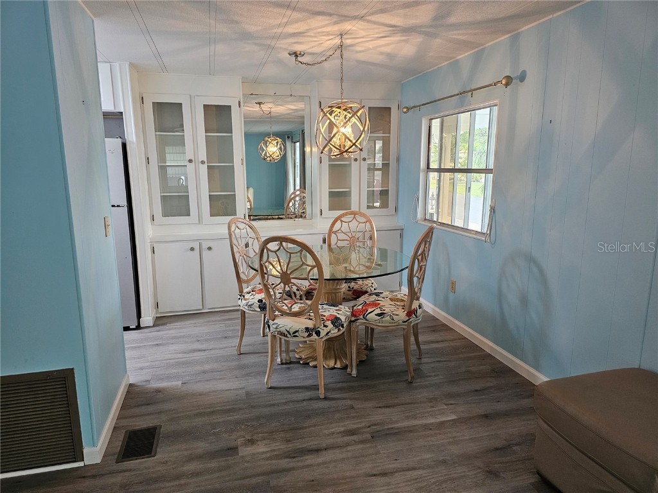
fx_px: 437
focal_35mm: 23
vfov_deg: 58.9
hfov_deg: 73.9
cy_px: 246
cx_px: 329
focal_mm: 6.3
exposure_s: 1/120
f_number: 1.7
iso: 400
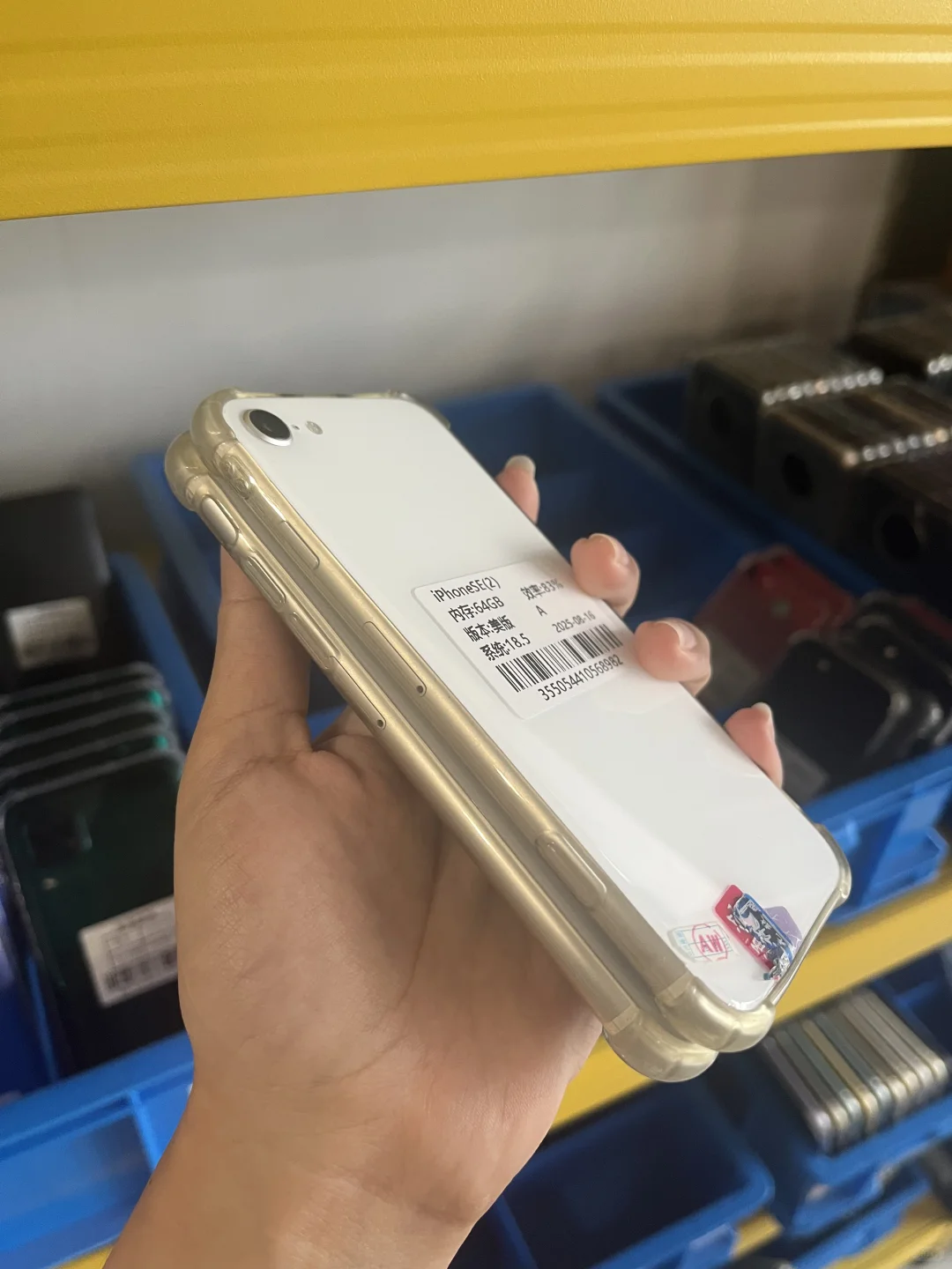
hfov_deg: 53.1
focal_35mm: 26
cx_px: 476
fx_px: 953
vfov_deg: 67.3
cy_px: 634
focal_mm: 5.1
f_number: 1.6
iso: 125
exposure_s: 1/60
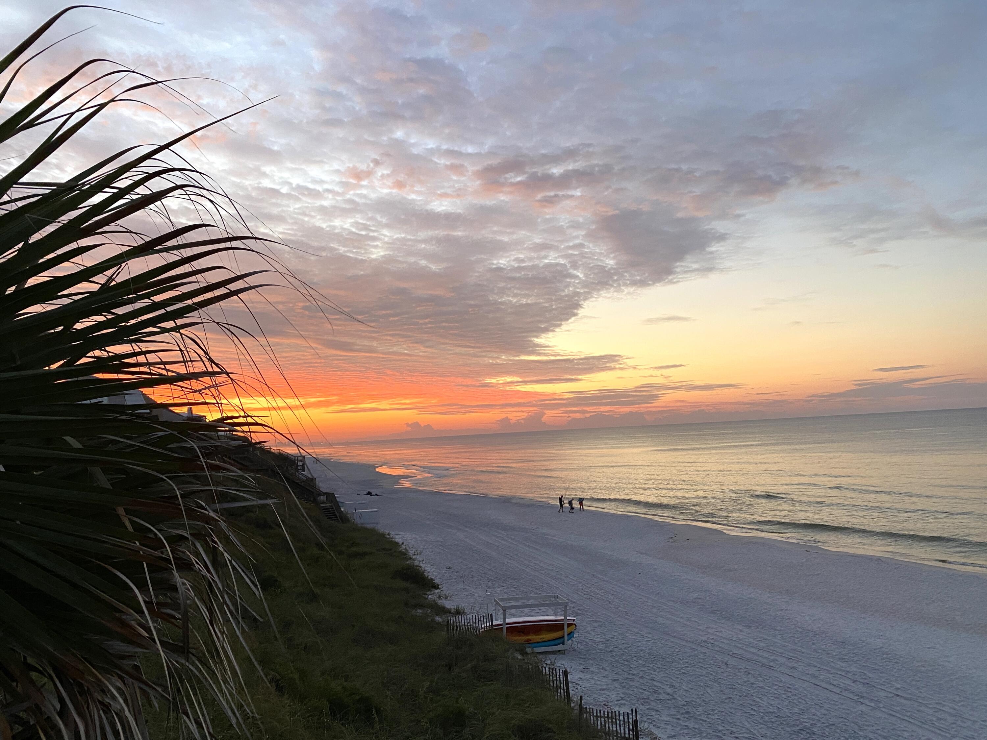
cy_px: 370
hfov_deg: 67.3
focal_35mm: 26
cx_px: 494
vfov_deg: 53.1
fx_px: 741
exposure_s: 1/60
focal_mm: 4.25
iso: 250
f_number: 1.8
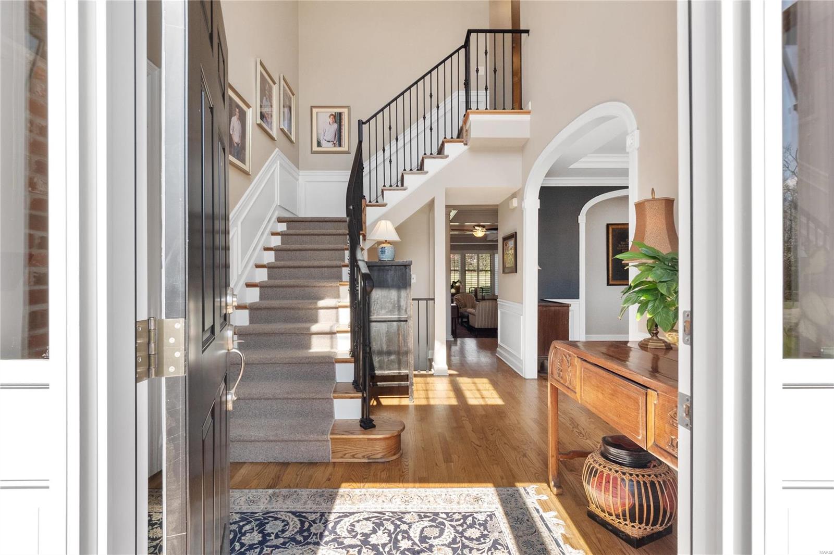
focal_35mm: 16
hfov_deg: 96.7
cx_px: 417
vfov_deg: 73.7
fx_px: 371
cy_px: 278
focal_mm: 8
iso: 400
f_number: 8
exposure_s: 1/60
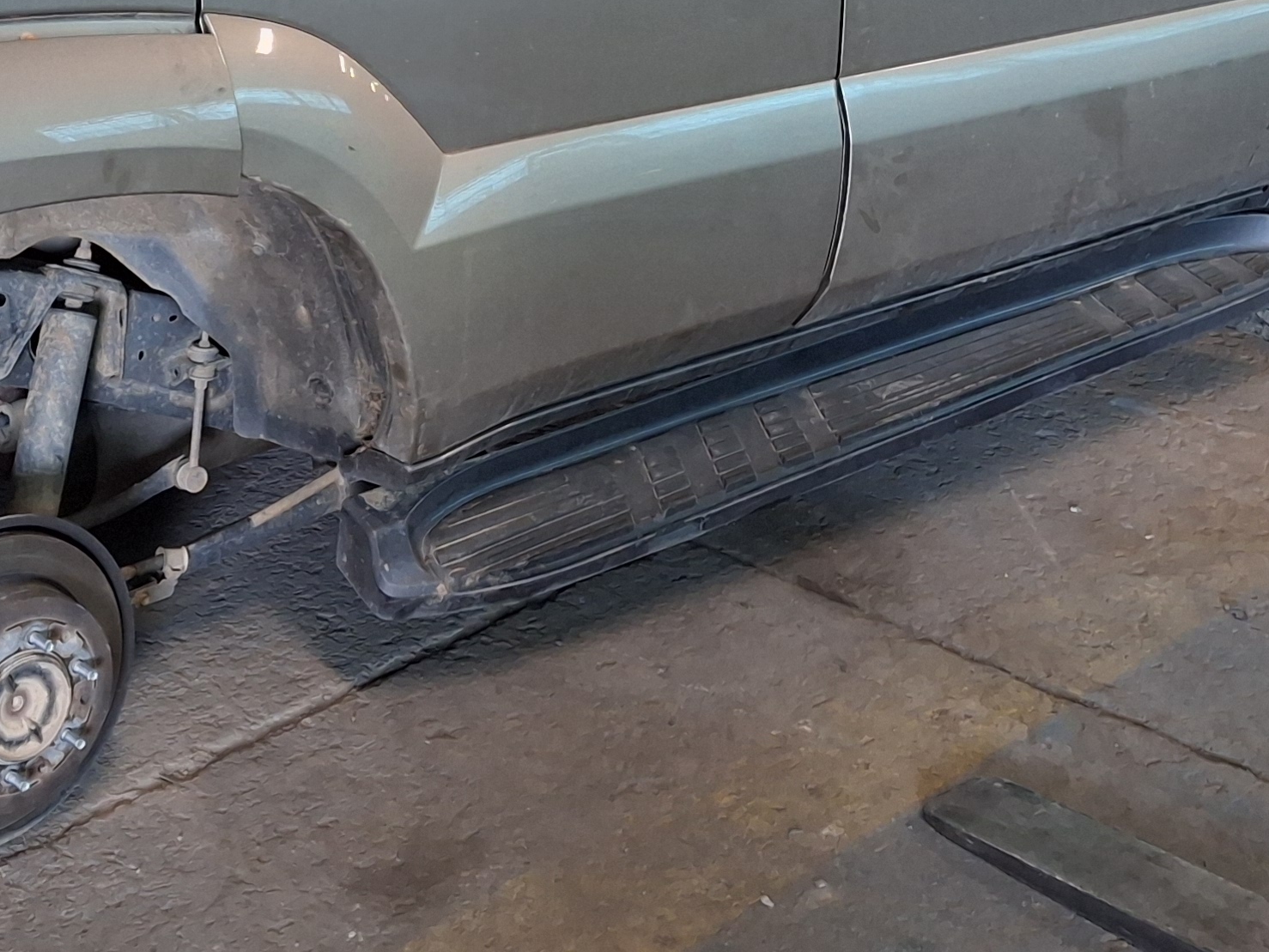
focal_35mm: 69
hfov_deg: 28.0
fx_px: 2530
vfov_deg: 20.6
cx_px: 419
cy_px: -15
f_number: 1.8
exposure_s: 1/50
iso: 250
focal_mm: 4.69
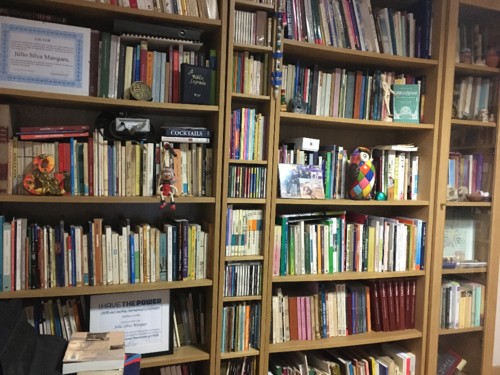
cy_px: 188
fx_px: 419
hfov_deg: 61.7
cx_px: 250
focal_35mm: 29
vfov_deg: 48.2
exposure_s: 1/17
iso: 320
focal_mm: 4.15
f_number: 2.2
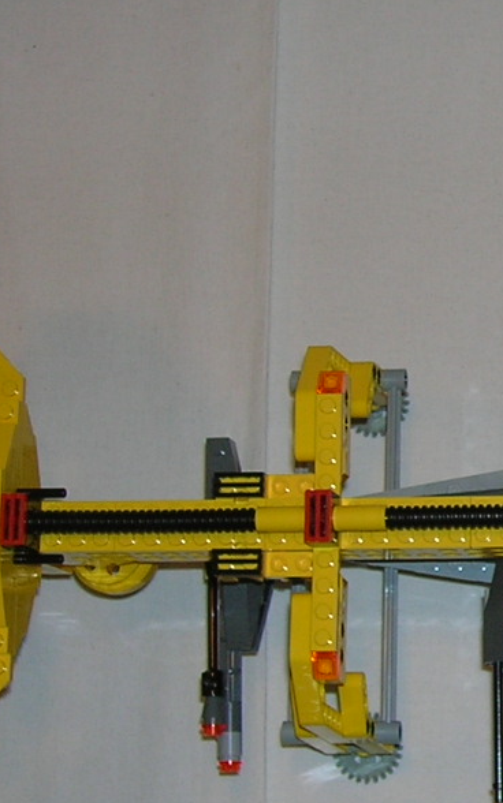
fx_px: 2147
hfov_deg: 12.7
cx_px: 753
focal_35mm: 98
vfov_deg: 21.2
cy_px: 403
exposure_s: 1/60.1
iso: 50
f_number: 2.9
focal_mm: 5.7
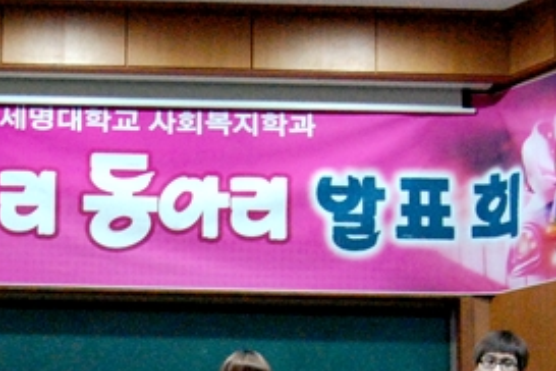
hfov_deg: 15.4
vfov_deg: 10.3
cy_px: 424
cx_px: 98
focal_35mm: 132
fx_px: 2039
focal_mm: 32
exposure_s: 1/40
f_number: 4.5
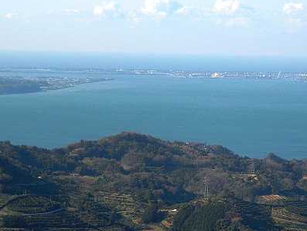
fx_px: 1703
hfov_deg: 10.3
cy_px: 96
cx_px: 235
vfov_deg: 7.7
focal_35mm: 192
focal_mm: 21.5
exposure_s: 1/800
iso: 125
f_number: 4.8
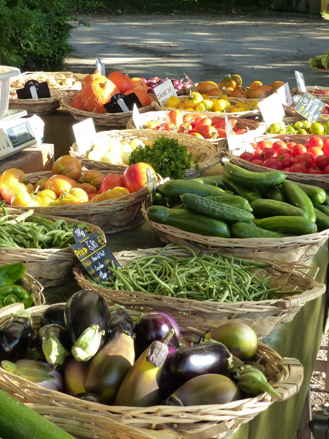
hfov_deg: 23.3
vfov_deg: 30.7
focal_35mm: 63
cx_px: 164
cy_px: 220
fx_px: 798
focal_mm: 11.4
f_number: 4
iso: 160
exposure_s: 1/160
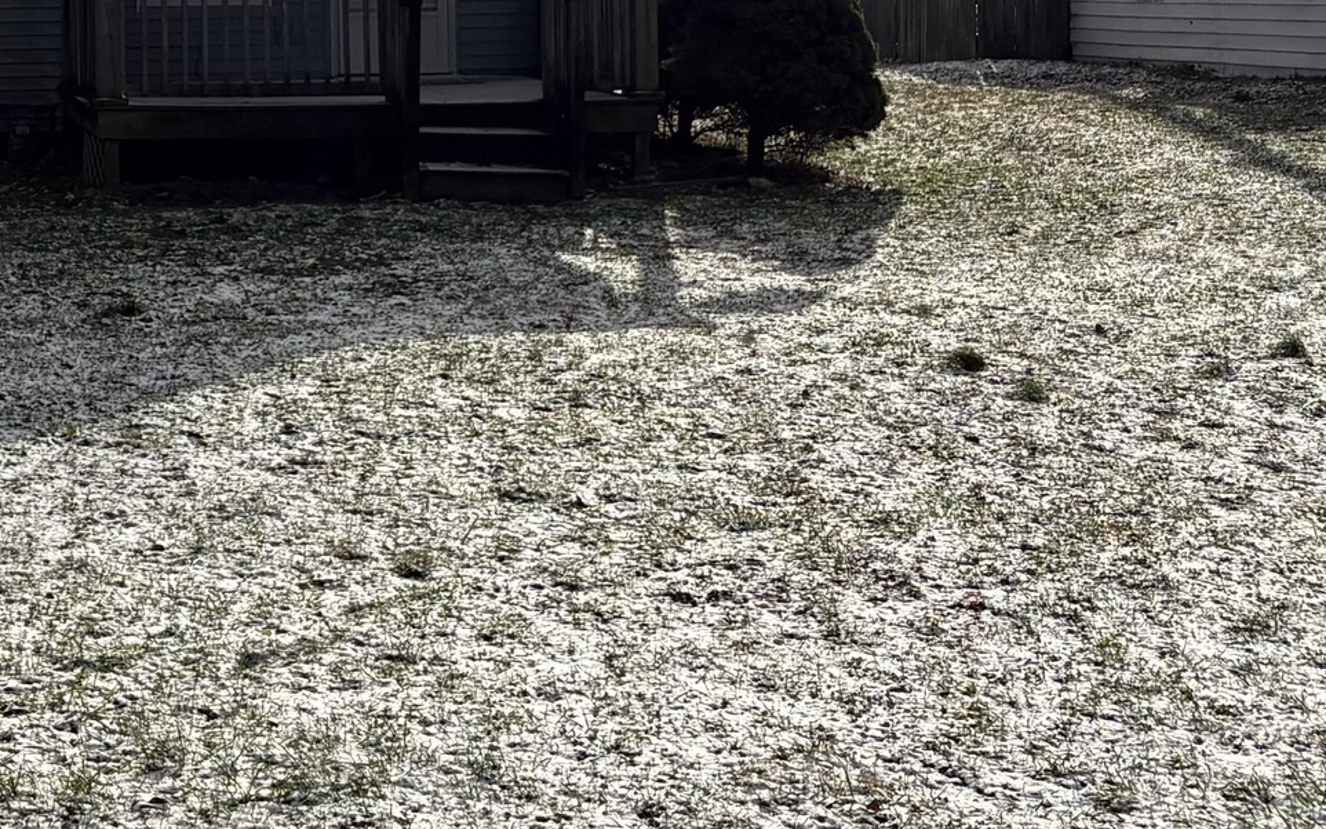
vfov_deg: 14.6
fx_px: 3180
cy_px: 4
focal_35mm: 88
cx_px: 10
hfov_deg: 22.7
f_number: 1.6
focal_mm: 5.96
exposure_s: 1/11905
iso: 50
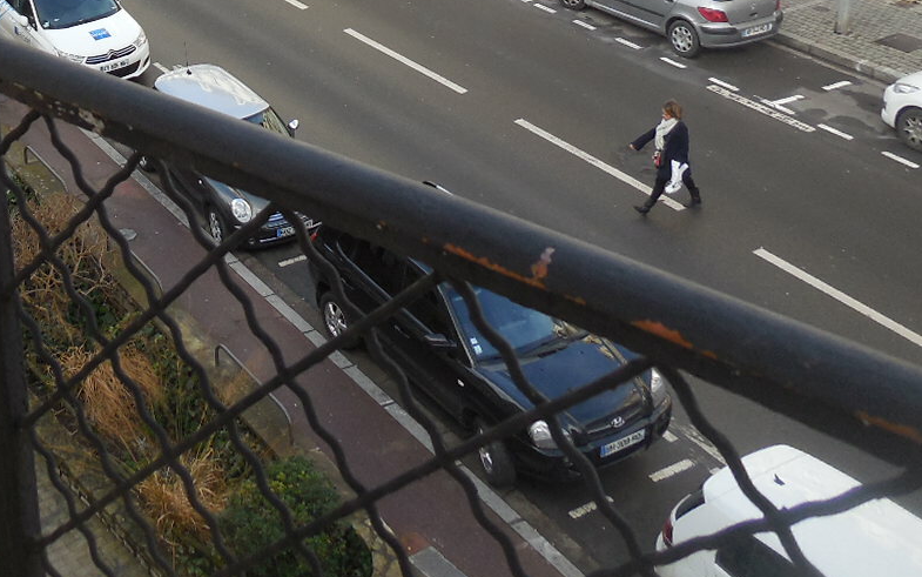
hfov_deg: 35.2
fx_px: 1357
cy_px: -74
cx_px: 79
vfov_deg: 22.5
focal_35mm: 54
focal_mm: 4.5
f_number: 3.1
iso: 125
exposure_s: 1/200
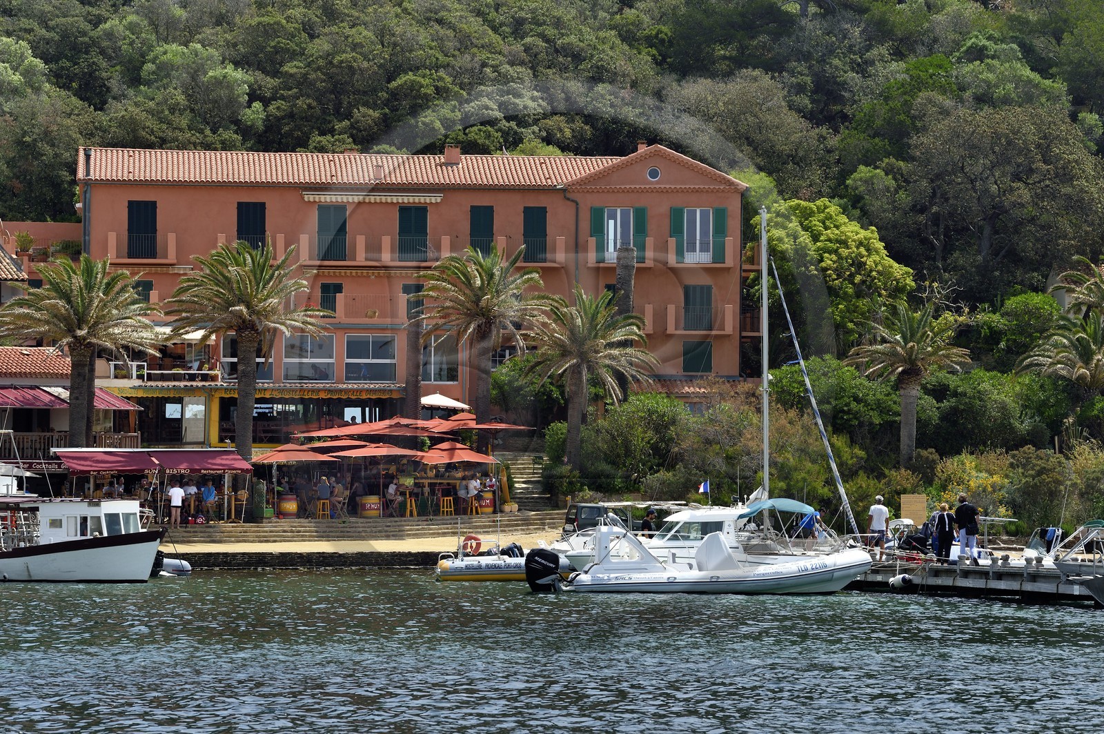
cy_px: 367
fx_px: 4596
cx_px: 552
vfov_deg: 9.1
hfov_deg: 13.7
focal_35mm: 150
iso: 200
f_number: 11
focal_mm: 150
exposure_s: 1/320
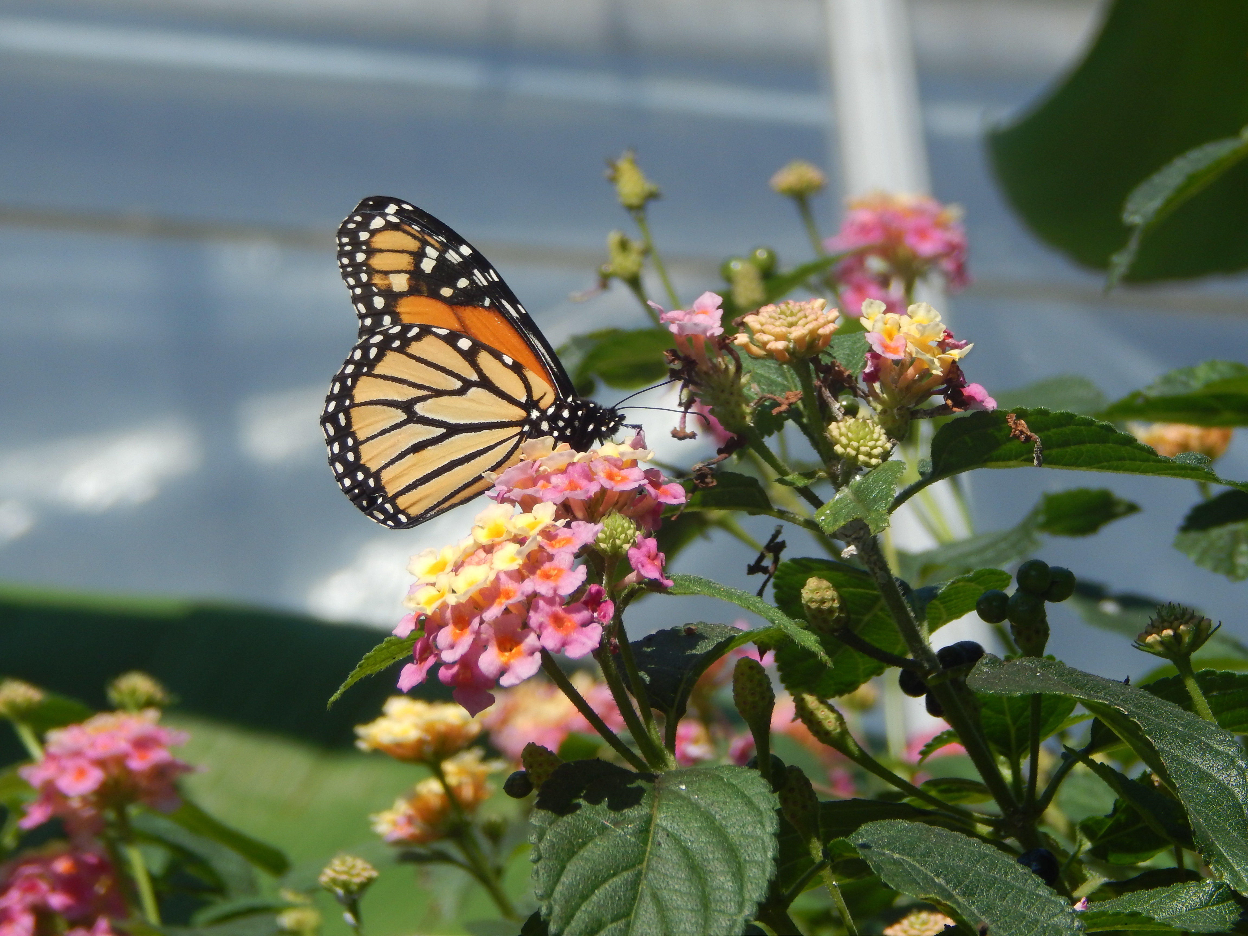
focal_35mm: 234
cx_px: 624
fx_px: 8436
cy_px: 468
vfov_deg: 6.4
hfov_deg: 8.5
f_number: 5.6
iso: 125
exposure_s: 1/640
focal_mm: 41.7
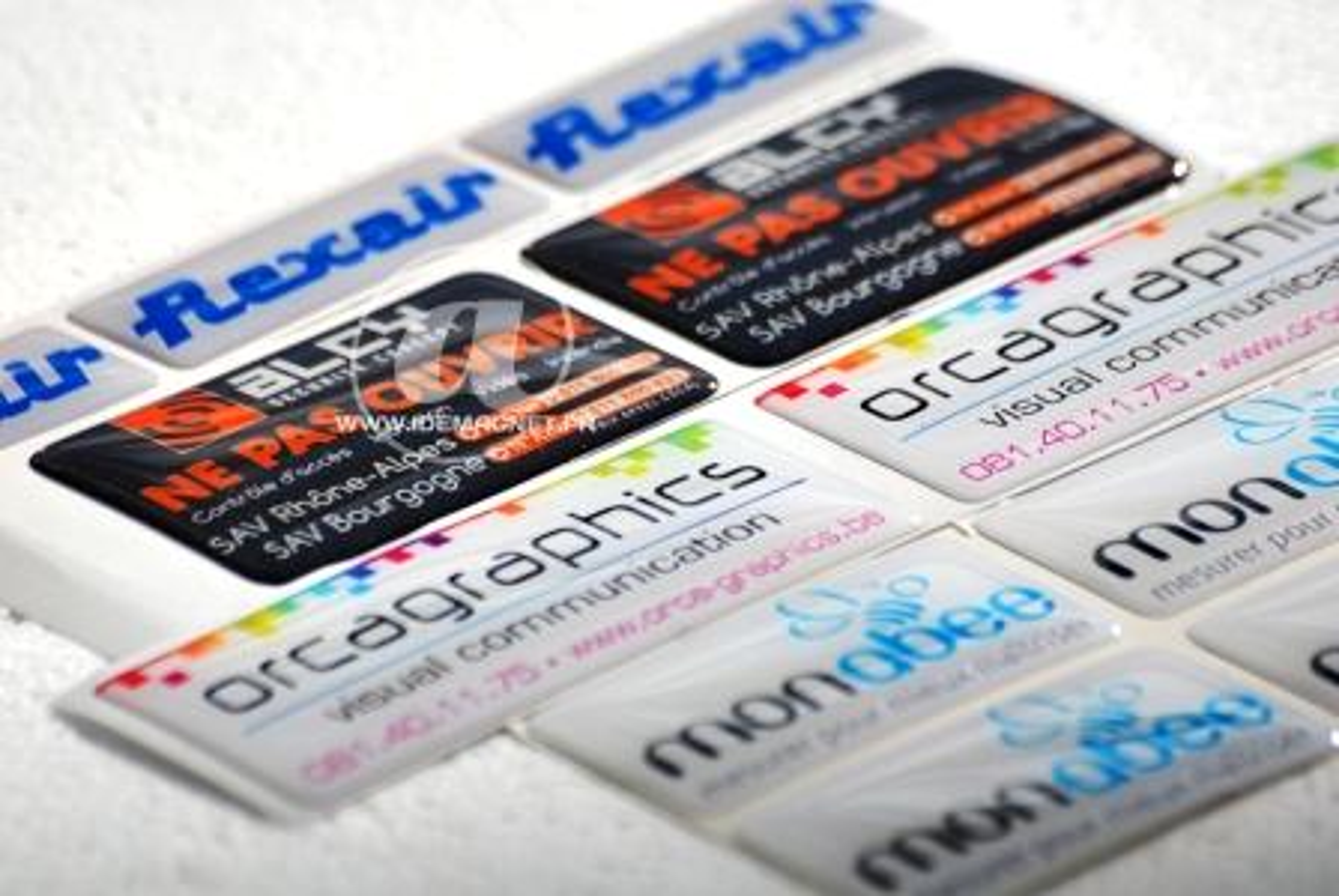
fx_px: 16759
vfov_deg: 3.1
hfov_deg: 4.6
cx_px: 670
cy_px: 448
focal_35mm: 450
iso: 400
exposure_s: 1/1600
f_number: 8
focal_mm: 300
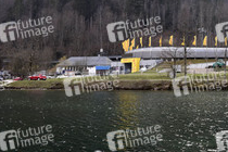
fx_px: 367
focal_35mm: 58
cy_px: 2
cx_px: 214
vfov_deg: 22.5
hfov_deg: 32.4
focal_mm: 27
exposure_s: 1/160
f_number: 9
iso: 640
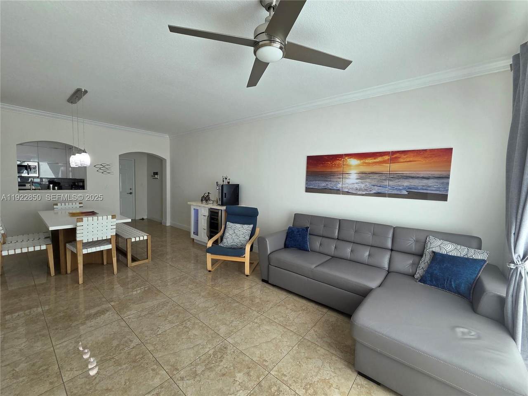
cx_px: 264
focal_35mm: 13
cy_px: 198
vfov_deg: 89.9
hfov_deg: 106.2
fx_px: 198
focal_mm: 2.2
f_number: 2.2
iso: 80
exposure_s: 1/120
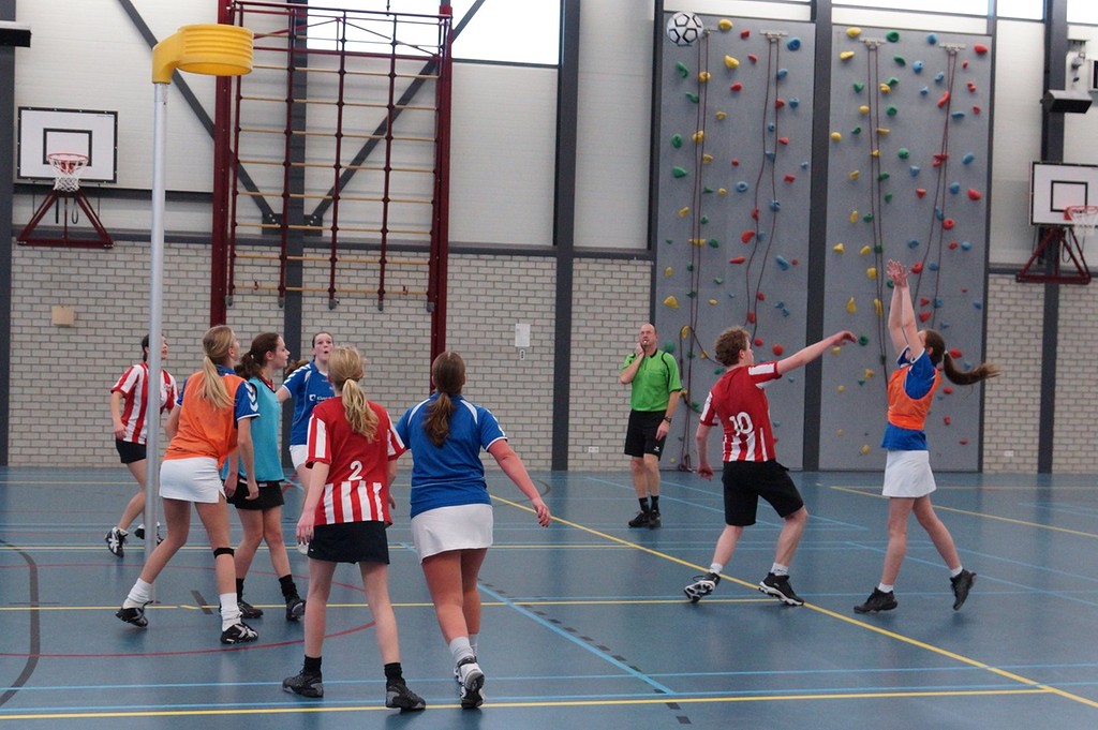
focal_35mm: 39
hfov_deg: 49.6
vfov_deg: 34.2
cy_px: 365
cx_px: 549
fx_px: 1189
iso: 1250
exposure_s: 1/320
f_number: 3.2
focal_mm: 26
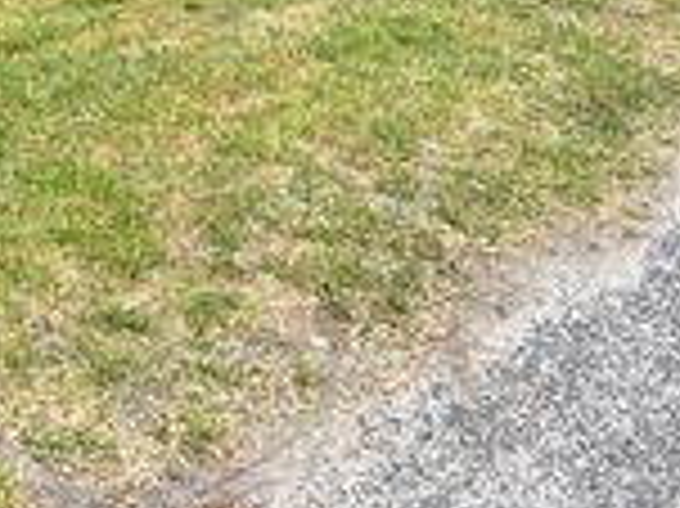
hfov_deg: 22.0
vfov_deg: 15.8
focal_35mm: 86
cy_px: -245
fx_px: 1688
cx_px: 18
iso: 50
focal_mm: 5.7
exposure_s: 1/1361
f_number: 1.5
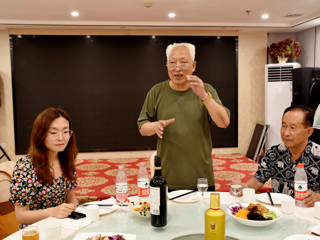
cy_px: 120
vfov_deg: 36.8
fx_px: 361
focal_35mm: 39
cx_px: 161
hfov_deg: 47.9
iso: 1400
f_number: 4
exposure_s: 1/60
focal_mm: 24
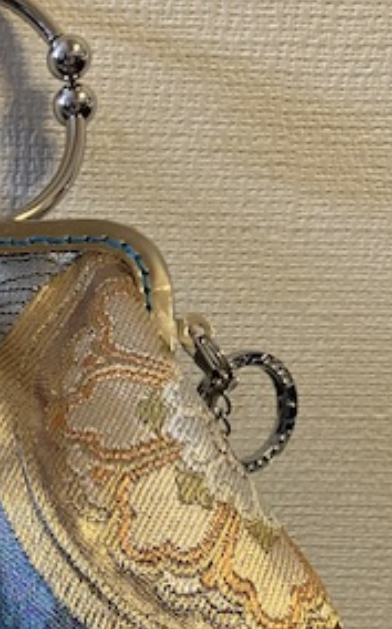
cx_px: -66
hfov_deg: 18.5
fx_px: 1148
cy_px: 587
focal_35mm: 67
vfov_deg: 29.2
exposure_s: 1/60
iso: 320
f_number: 1.8
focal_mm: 3.99
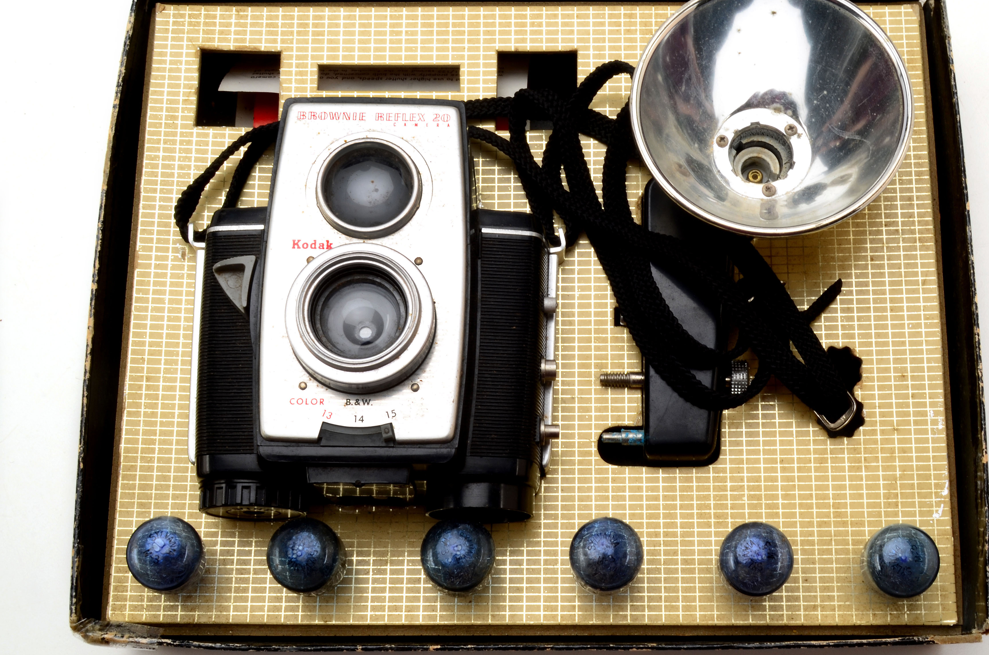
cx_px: 523
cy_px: 311
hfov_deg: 45.5
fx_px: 1179
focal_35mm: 43
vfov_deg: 31.0
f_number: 25
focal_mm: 26
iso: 100
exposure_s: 1/160
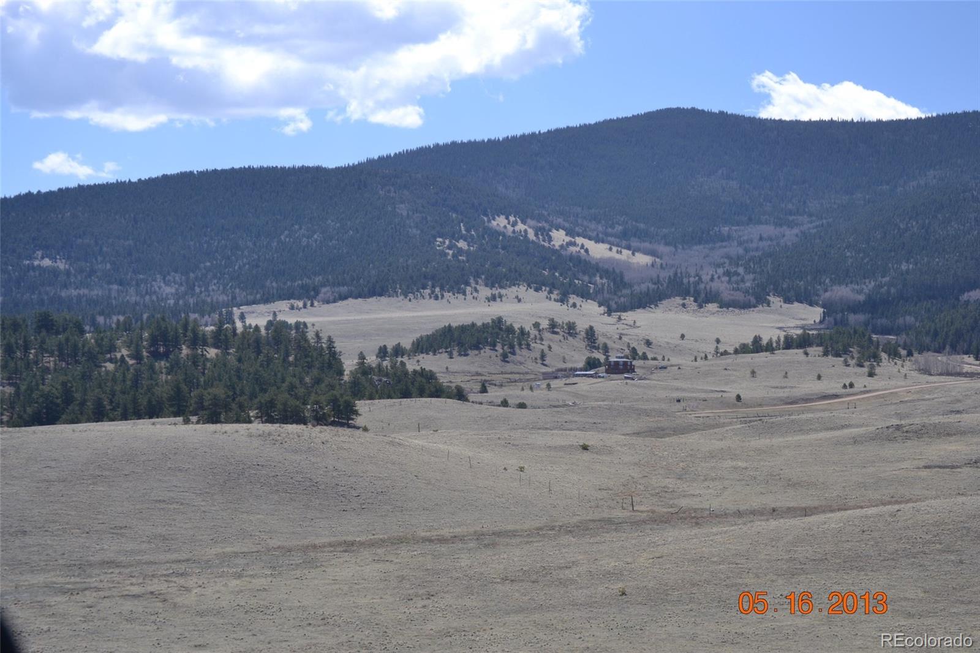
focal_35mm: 82
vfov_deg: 16.5
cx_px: 490
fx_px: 2245
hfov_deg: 24.6
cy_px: 326
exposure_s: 1/160
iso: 100
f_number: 6.3
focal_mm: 55
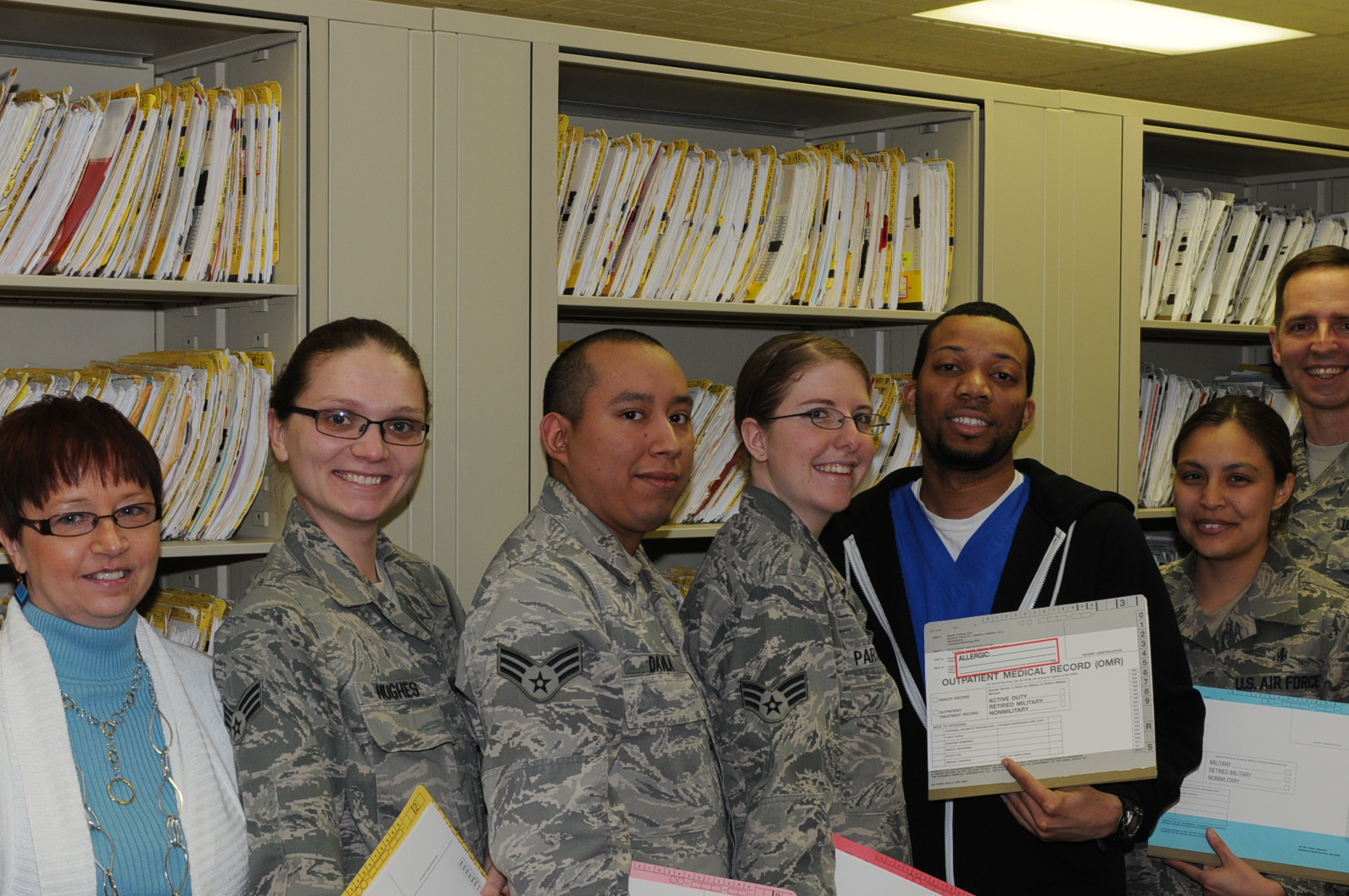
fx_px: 2346
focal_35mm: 63
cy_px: 512
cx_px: 673
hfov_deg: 32.1
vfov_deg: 21.6
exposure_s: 1/60
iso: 400
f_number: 5.6
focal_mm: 31
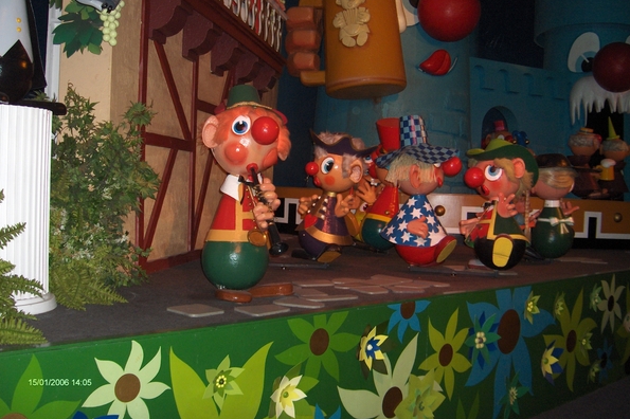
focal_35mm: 41
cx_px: 313
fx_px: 717
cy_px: 194
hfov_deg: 47.4
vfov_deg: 32.6
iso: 100
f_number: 2.8
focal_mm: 8
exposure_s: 1/60
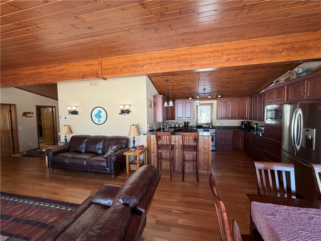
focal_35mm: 14
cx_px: 160
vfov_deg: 85.7
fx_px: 130
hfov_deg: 102.1
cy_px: 120
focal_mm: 2.22
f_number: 2.2
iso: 250
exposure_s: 1/120
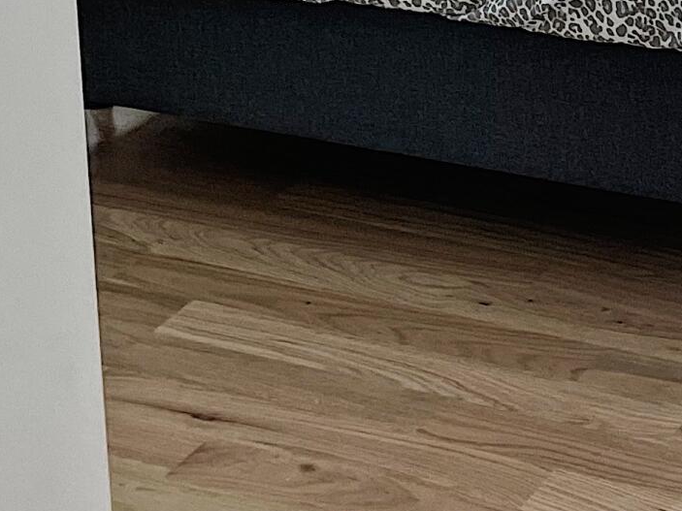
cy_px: -447
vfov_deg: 12.1
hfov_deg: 16.4
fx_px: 2187
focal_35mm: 111
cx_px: 980
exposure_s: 1/132
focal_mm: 4.2
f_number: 1.6
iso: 32
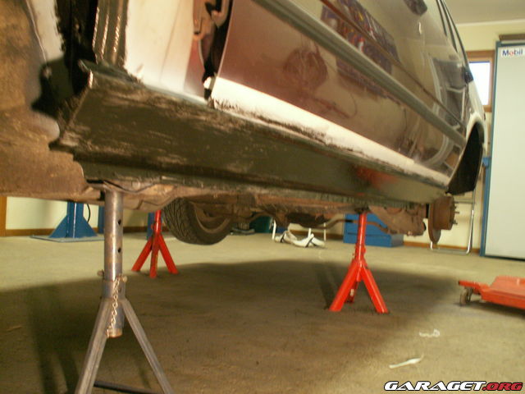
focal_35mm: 35
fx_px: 531
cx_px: 262
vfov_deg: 40.7
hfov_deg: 52.6
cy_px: 197
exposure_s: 1/6
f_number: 2.8
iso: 160
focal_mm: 5.86
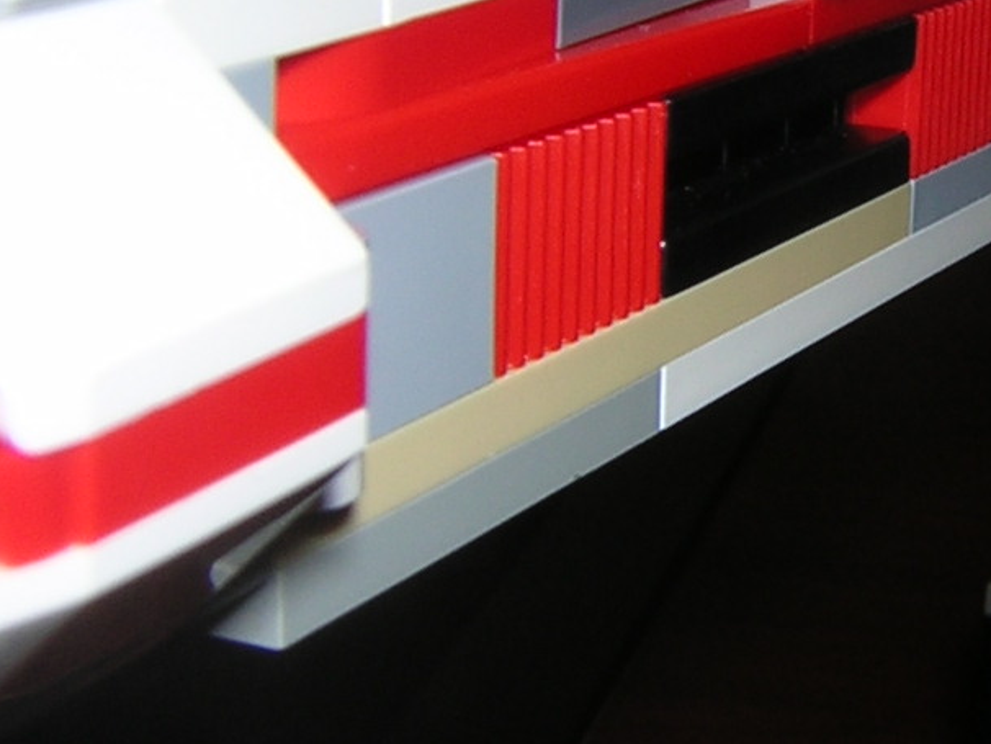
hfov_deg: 19.9
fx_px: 2721
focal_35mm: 95
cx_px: 1032
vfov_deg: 15.5
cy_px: 144
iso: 100
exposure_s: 1/60.1
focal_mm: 4.7
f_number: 5.2
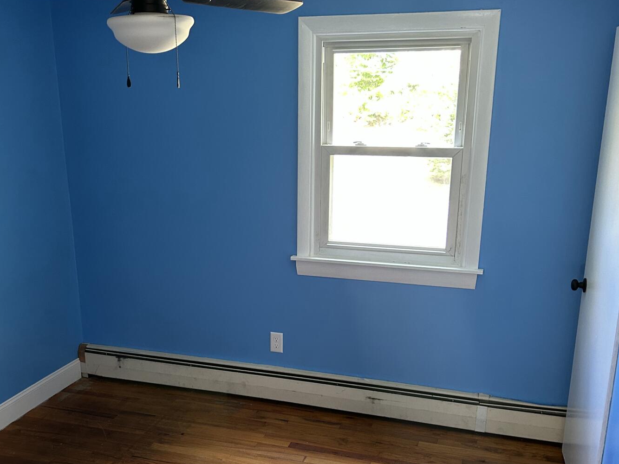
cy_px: 302
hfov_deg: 47.8
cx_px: 282
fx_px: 697
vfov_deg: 36.5
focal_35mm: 39
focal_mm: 5.7
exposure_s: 1/60
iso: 200
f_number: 1.5
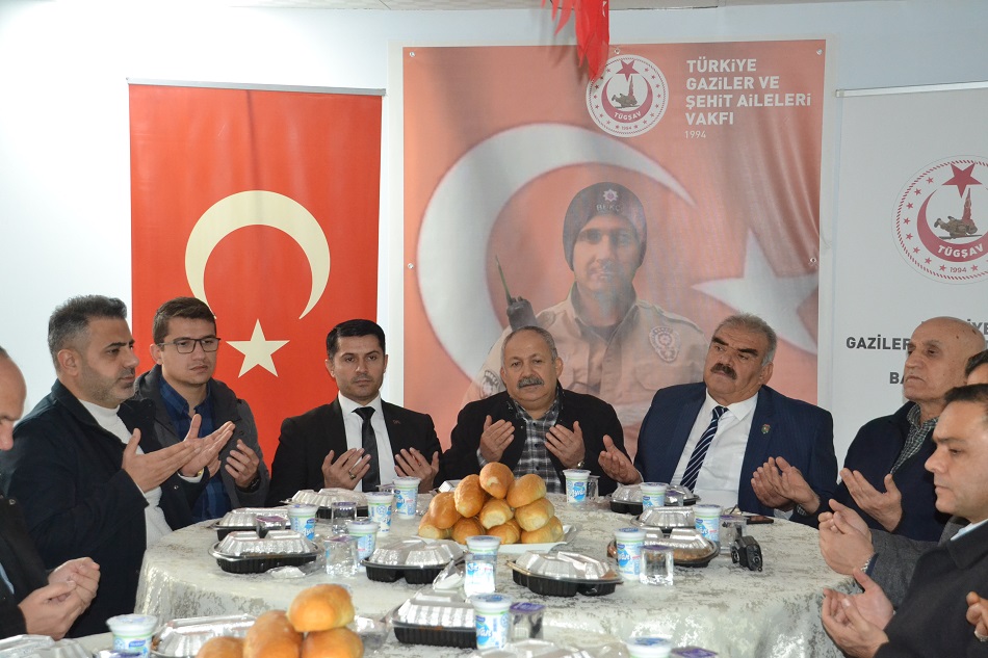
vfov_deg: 23.8
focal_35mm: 57
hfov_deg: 35.1
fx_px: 1564
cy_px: 329
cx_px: 494
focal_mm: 38
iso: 2500
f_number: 4.5
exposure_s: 1/60
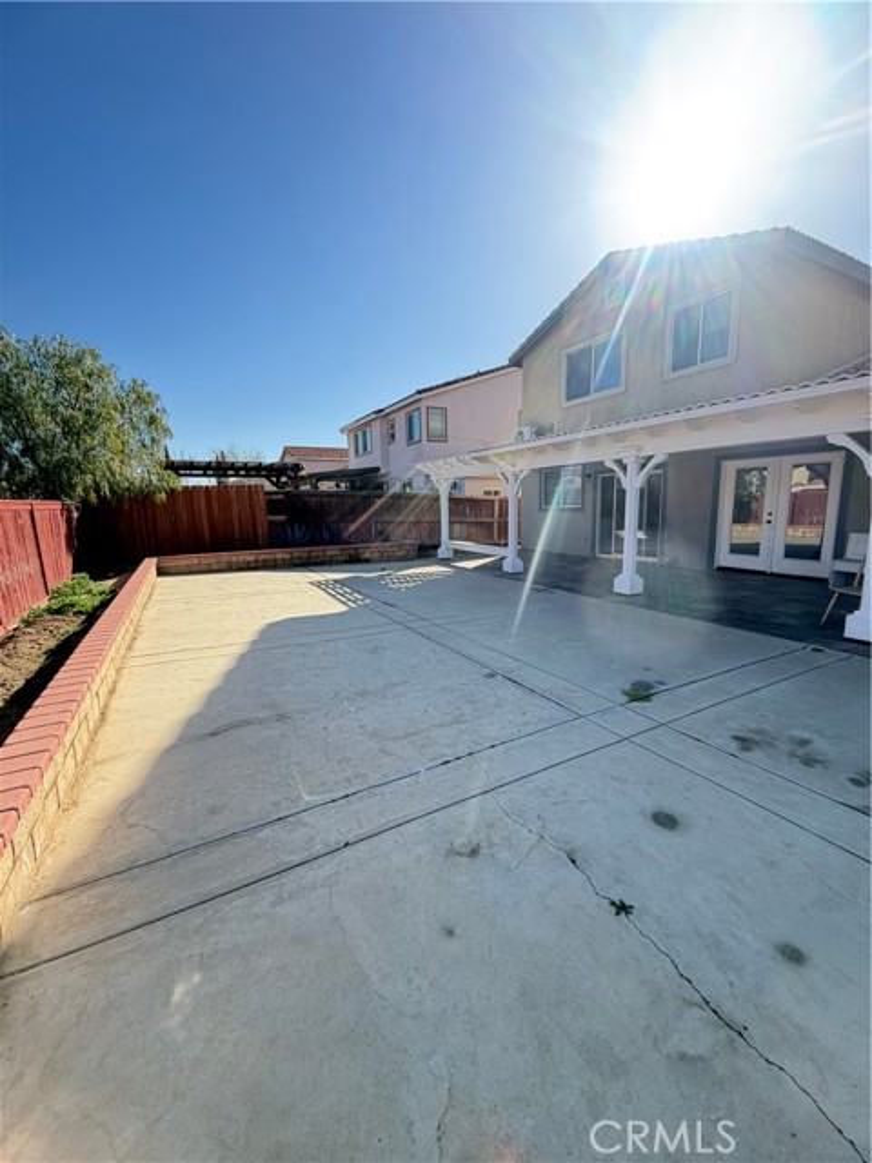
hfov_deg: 85.7
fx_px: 470
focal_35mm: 14
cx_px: 436
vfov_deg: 102.1
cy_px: 582
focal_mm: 2.22
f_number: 2.2
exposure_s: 1/451
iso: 64
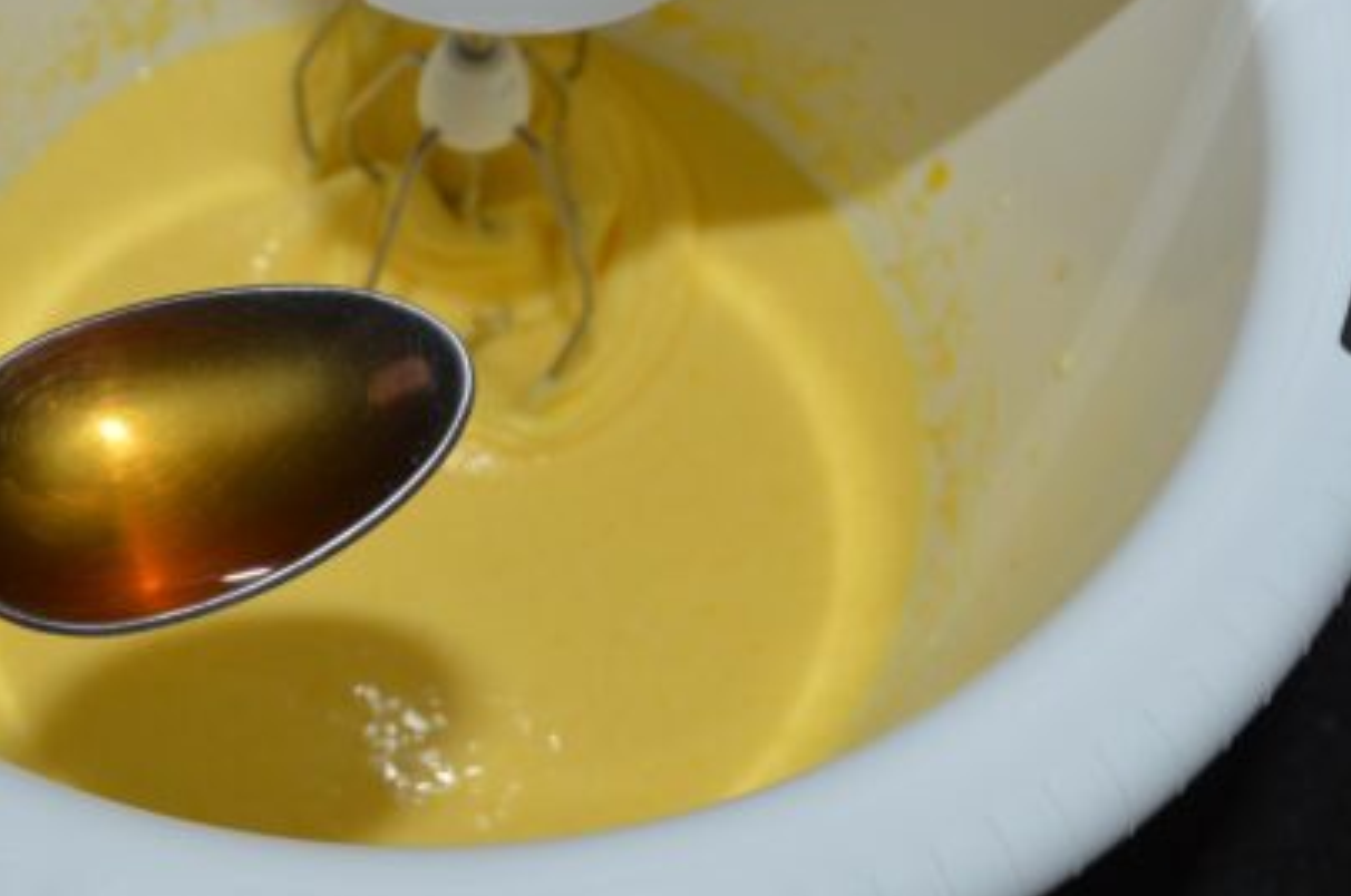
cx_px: 468
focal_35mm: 52
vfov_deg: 25.9
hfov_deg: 37.9
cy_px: 416
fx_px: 1948
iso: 100
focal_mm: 20
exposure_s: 1/60
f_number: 8
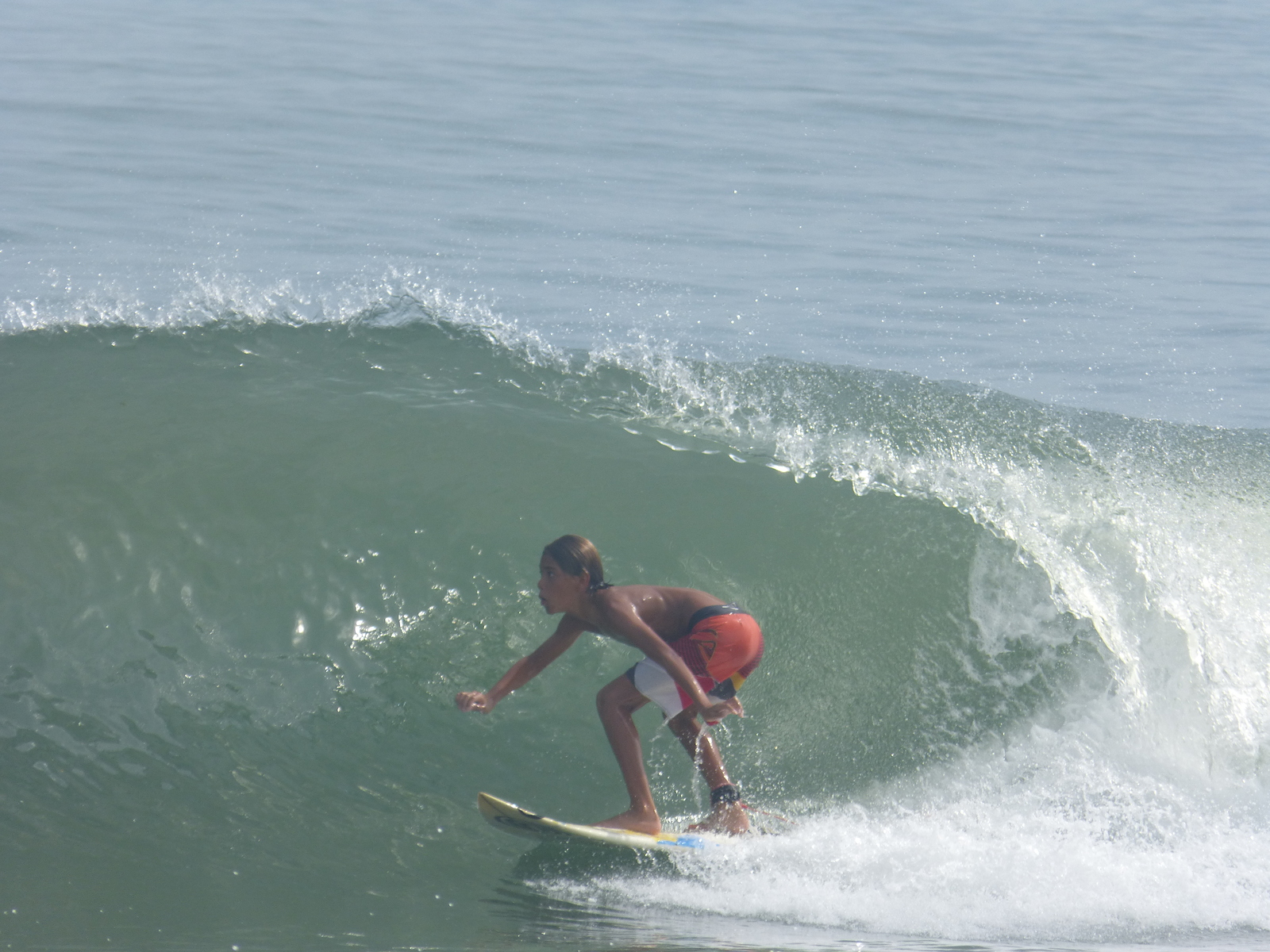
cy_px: 476
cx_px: 635
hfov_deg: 3.3
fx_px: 22013
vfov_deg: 2.5
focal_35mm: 600
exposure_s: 1/1000
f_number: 5.2
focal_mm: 108
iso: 100
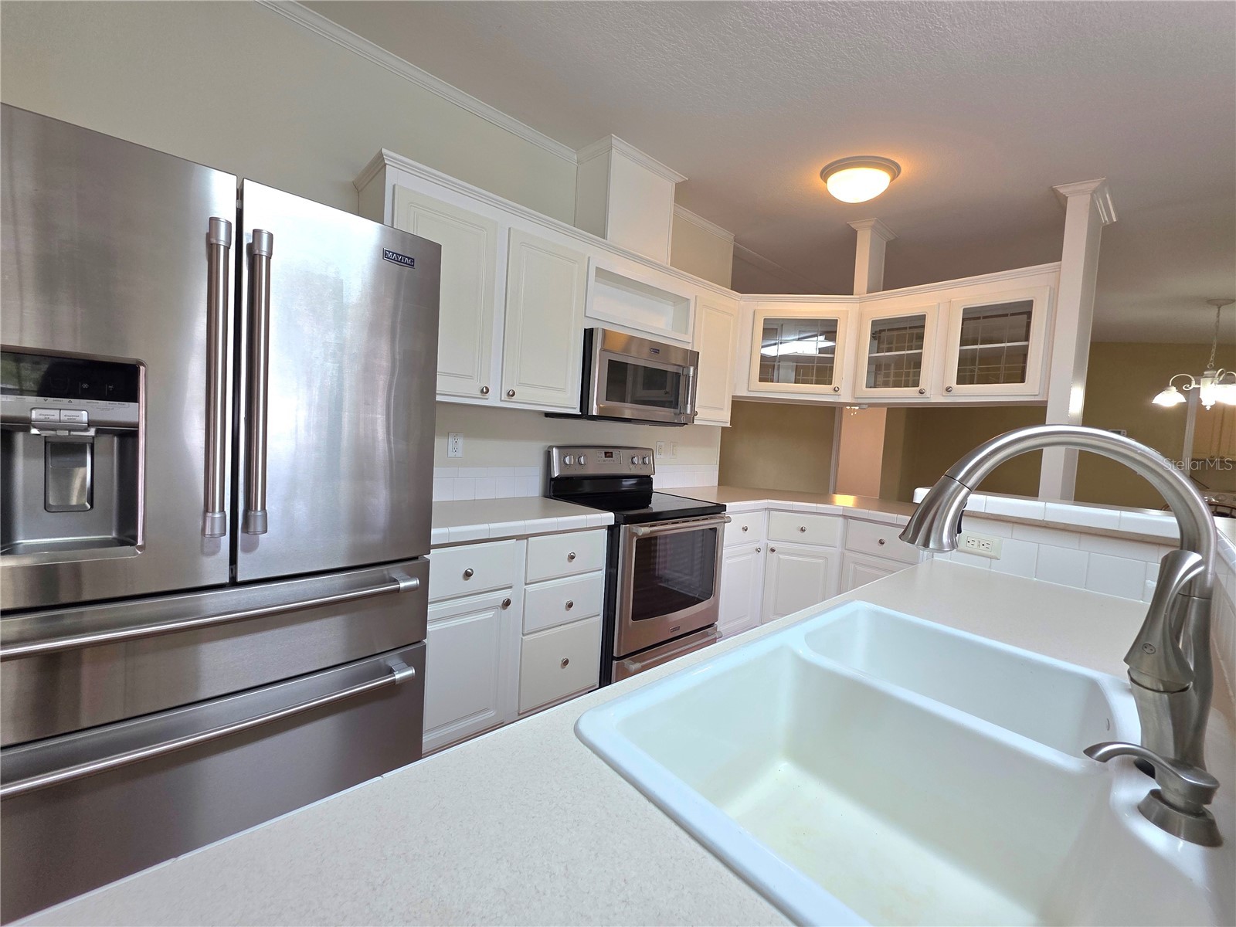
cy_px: 464
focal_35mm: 13
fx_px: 464
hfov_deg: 106.2
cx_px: 618
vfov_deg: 89.9
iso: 100
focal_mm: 2.2
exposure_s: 1/120
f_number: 1.9
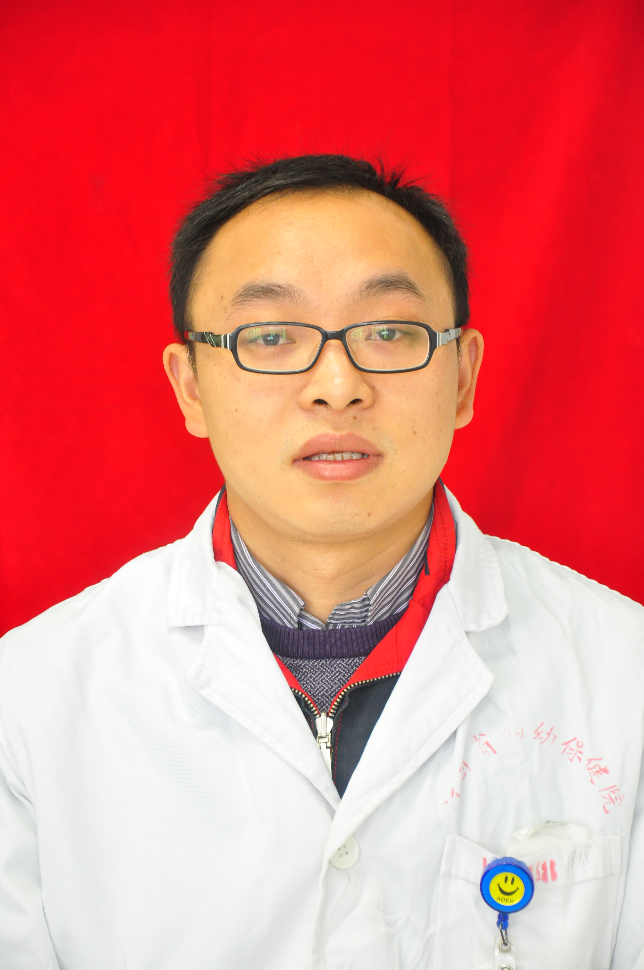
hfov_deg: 10.7
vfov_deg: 16.1
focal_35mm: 128
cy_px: 485
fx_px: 3430
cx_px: 322
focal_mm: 85
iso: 800
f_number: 5.6
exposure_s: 1/20
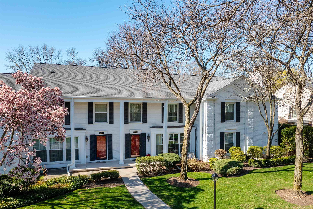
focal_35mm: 28
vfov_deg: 46.4
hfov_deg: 65.5
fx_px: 243
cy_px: 104
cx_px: 156
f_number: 5
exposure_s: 1/320
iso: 100
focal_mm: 10.26
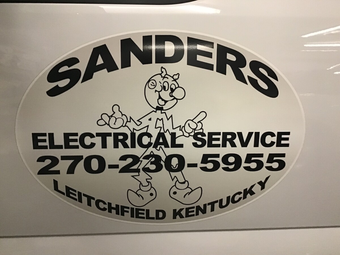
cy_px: 128
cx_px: 170
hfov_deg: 58.4
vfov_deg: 45.4
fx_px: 304
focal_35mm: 31
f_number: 2.4
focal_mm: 3.3
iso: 200
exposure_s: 1/24
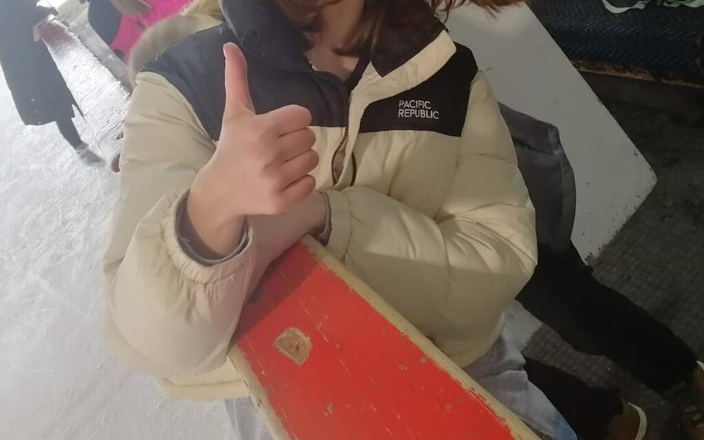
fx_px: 863
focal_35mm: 45
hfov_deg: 44.3
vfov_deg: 28.0
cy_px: 84
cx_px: 331
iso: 250
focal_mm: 3.95
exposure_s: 1/33.3
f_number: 2.2
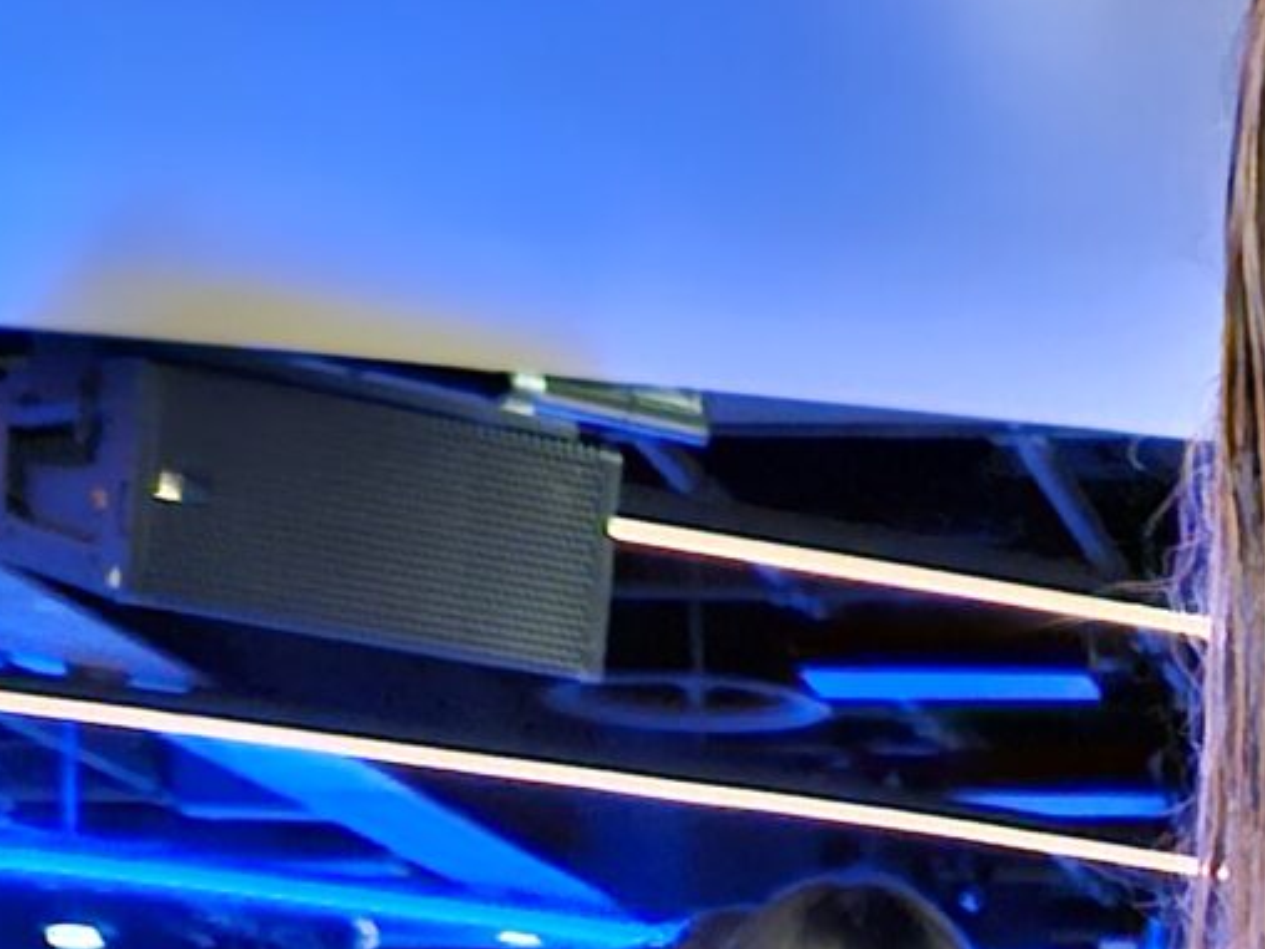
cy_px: 1768
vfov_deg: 11.7
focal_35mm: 116
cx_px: 1616
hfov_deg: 16.1
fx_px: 4239
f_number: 1.8
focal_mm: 5.4
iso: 1250
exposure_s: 1/15
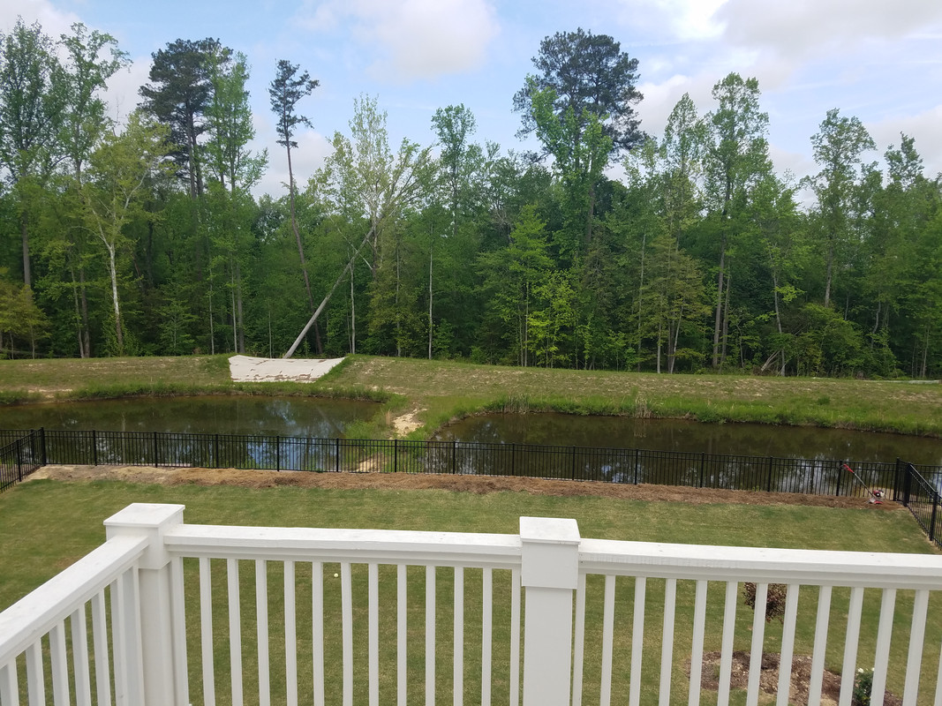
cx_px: 471
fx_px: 707
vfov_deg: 53.1
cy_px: 353
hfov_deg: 67.3
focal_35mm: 26
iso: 50
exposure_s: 1/1612
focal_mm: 4.2
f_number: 1.7
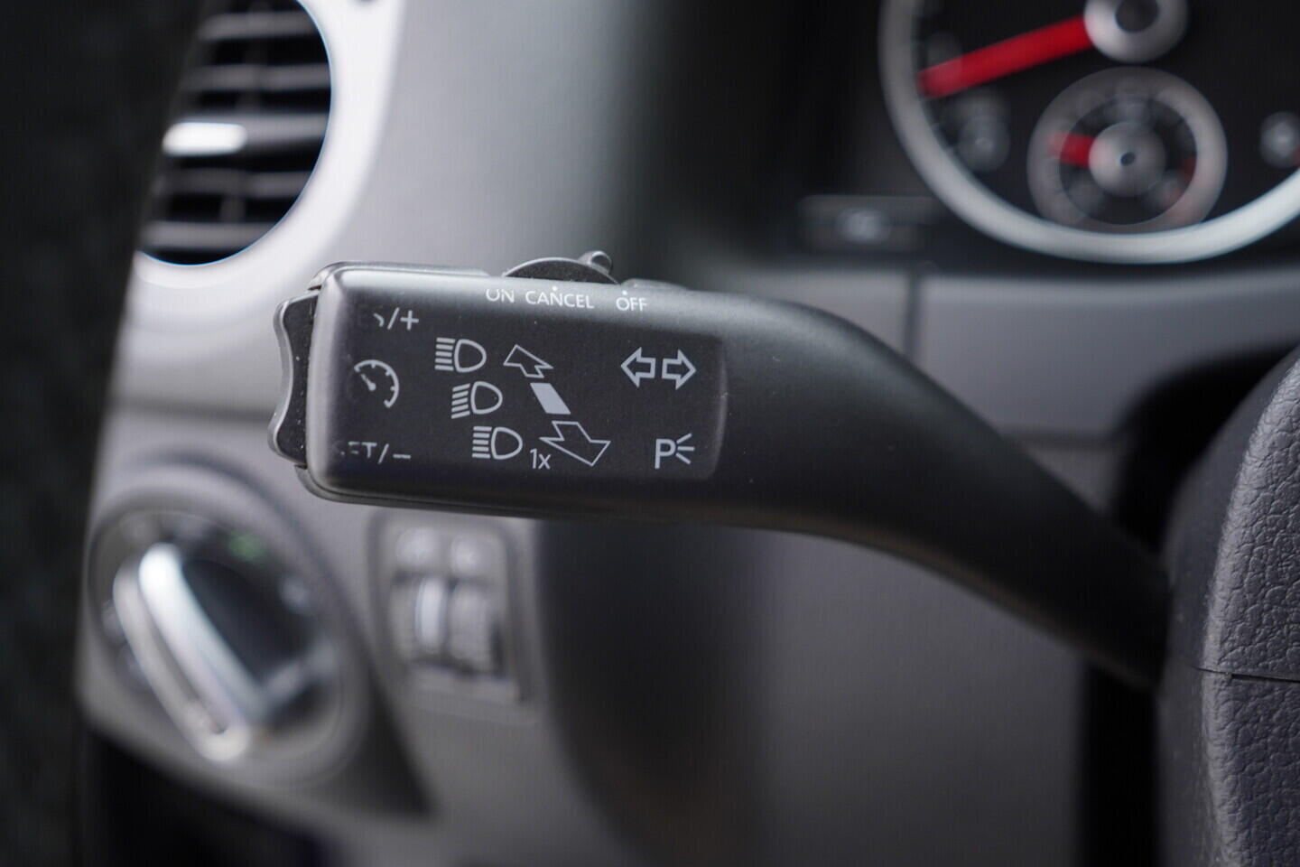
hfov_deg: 53.1
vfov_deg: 36.9
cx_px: 650
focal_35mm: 36
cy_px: 434
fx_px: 1300
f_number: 2.8
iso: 250
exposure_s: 1/40
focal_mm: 24
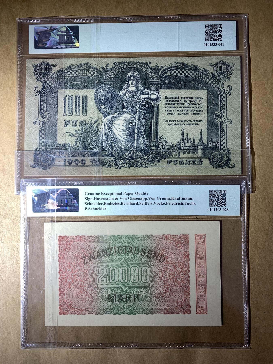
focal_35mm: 26
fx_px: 273
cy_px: 182
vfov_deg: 67.3
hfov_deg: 53.1
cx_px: 136
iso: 32
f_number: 1.8
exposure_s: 1/121
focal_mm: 4.25
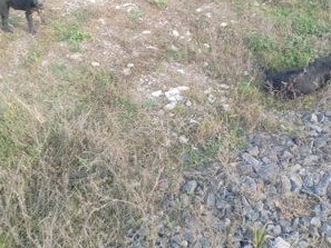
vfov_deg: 38.7
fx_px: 335
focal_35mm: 35
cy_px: 40
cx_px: 165
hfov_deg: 52.6
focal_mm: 4.25
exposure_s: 1/110
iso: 100
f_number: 1.8
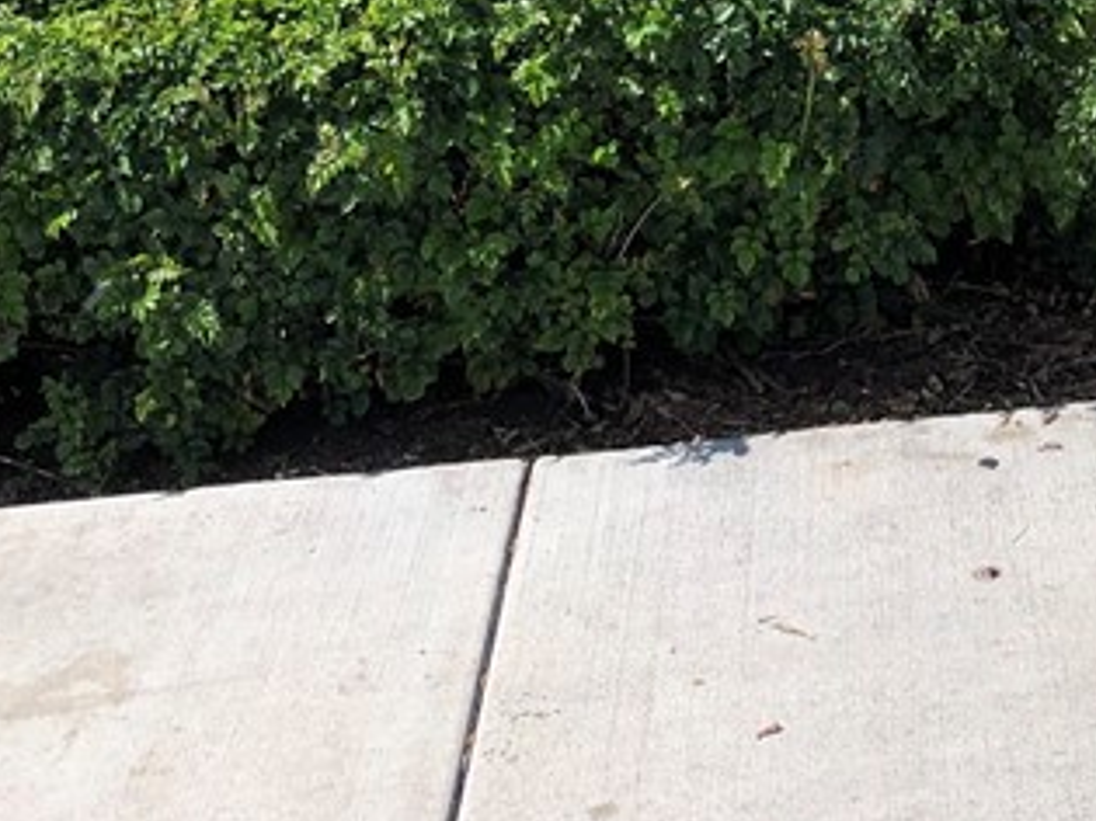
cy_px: -421
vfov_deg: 15.0
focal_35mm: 91
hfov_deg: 20.8
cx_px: 1093
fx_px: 2880
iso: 20
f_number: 1.8
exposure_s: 1/2433
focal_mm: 3.99
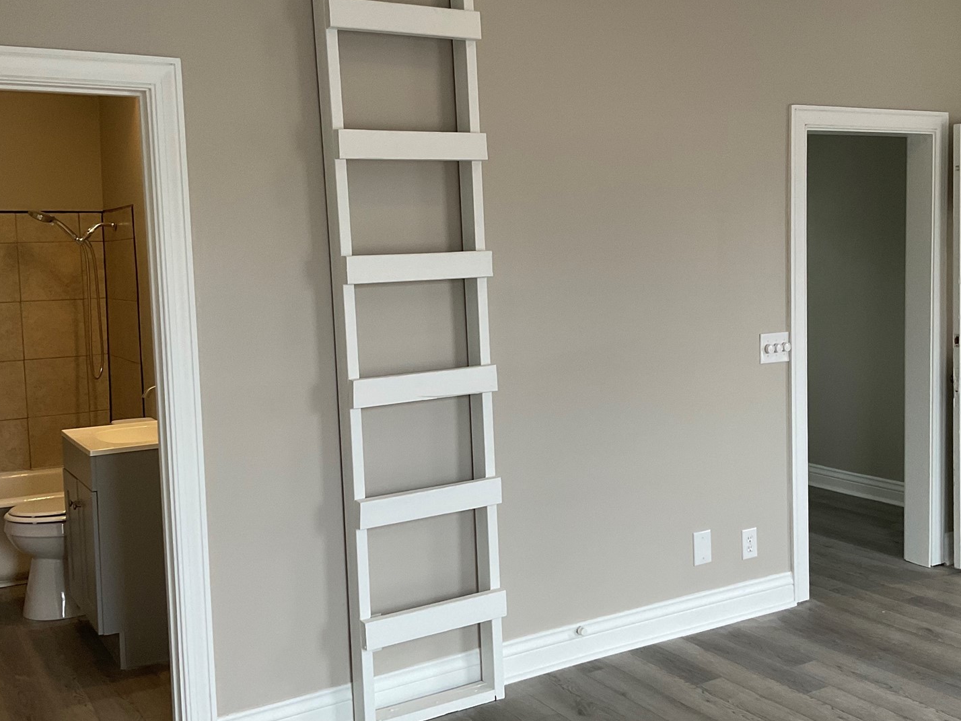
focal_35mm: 39
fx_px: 1083
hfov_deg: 47.8
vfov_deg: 36.8
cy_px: 338
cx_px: 523
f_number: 1.8
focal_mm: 3
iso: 64
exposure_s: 1/60
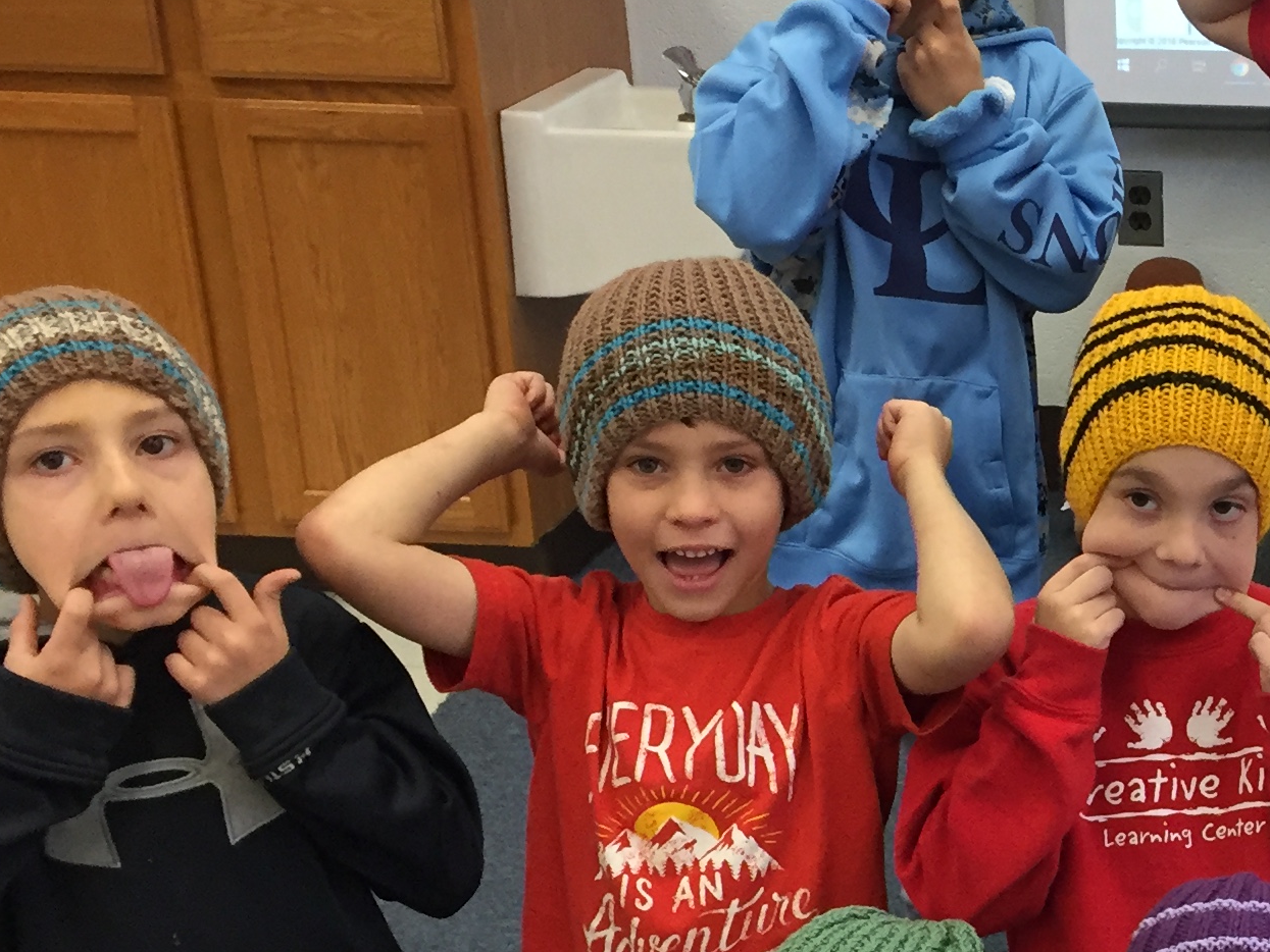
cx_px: 1417
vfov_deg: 19.2
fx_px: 2789
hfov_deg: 23.9
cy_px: 782
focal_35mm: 76
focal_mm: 4.15
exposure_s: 1/30
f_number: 2.2
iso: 50
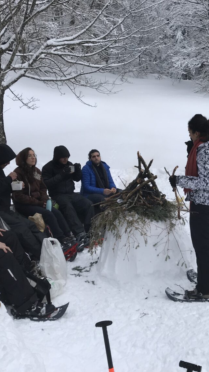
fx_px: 404
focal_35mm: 41
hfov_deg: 28.5
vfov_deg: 49.4
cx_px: 159
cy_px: 186
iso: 20
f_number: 1.8
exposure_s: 1/1597
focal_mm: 3.99
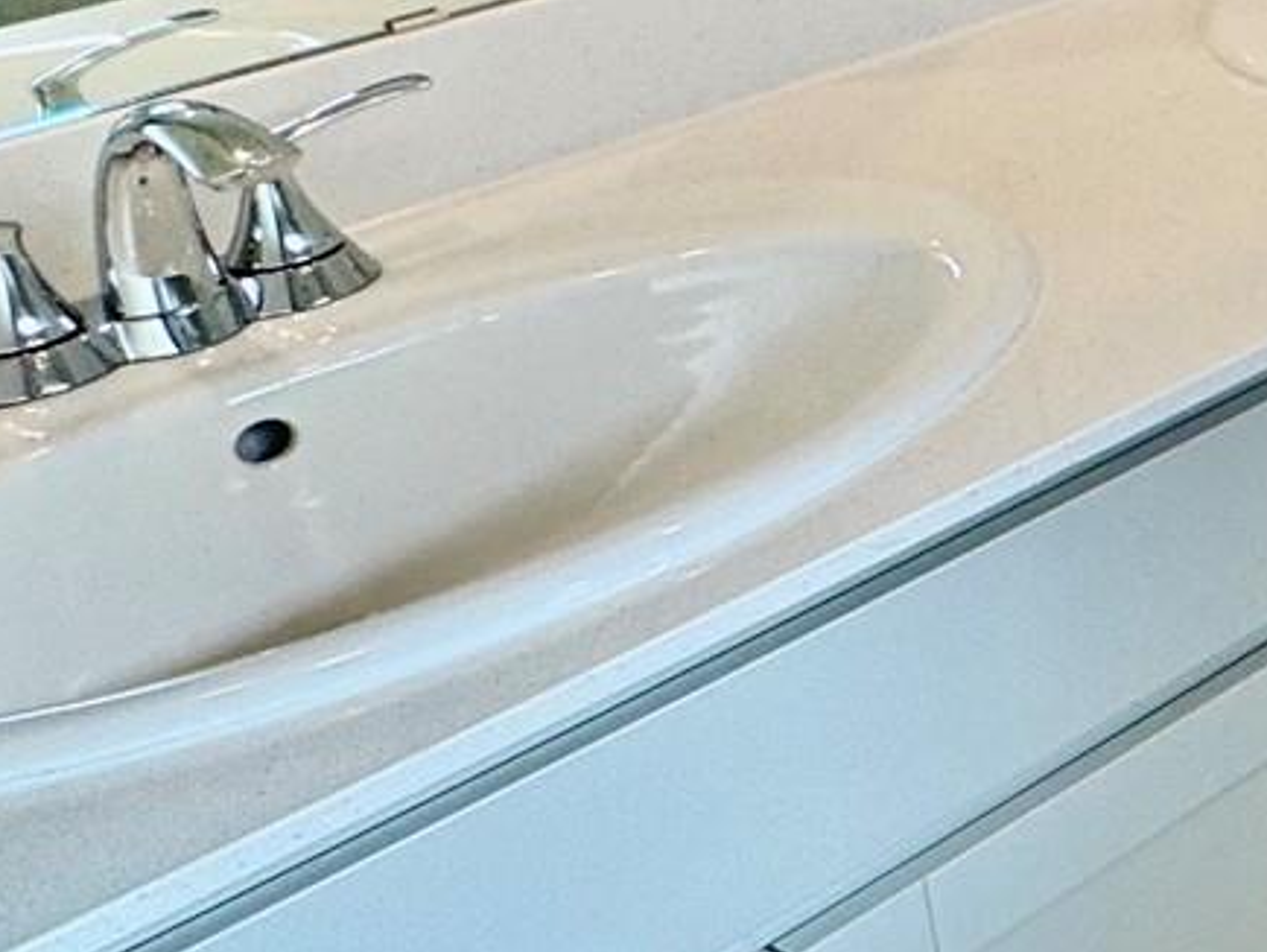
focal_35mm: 66
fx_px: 2417
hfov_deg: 17.5
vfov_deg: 20.6
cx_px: 2695
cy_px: -237
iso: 50
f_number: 2.2
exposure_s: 1/120
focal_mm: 2.22
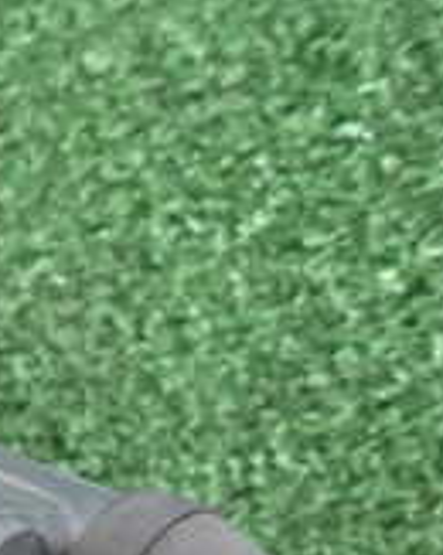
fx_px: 1478
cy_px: 627
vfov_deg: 20.2
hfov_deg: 14.2
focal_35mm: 90
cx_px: -446
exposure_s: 1/30
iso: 250
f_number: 2
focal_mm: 4.5
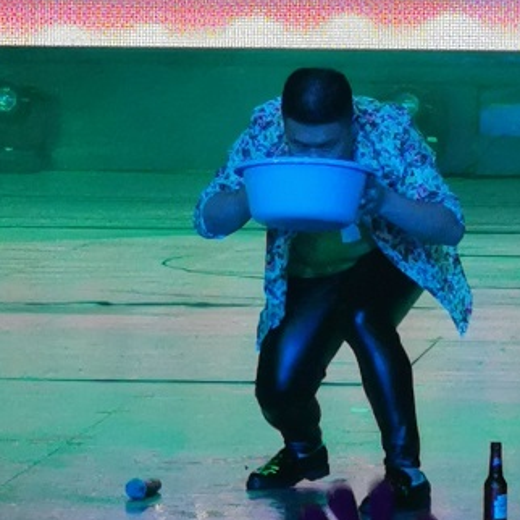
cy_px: -113
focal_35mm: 428
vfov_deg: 4.1
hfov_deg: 4.1
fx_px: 7274
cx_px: 325
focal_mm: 7.48
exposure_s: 1/100
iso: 100
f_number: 2.4
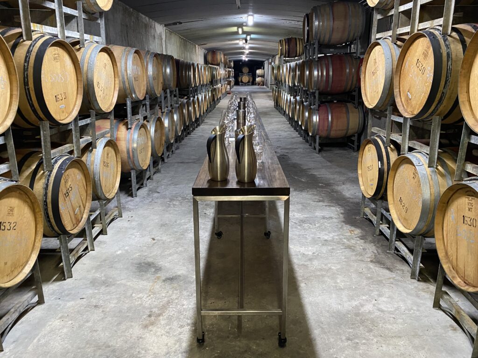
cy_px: 179
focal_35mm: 26
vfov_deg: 53.1
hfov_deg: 67.3
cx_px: 239
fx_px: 359
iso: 500
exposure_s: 1/50
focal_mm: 4.25
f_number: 1.8
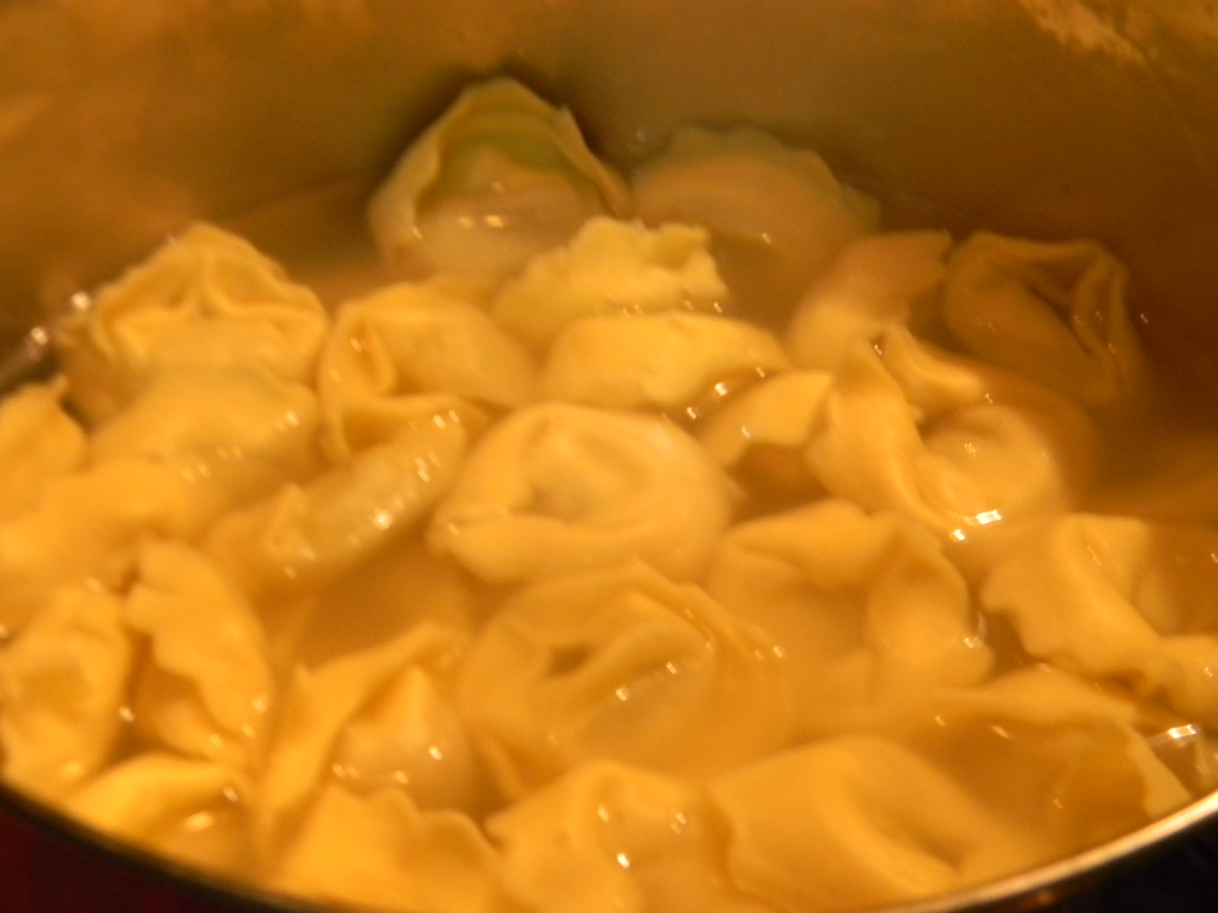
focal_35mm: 68
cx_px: 608
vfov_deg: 21.6
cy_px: 460
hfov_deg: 28.6
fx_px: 2392
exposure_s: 1/18
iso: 400
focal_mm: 12.2
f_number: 4.3
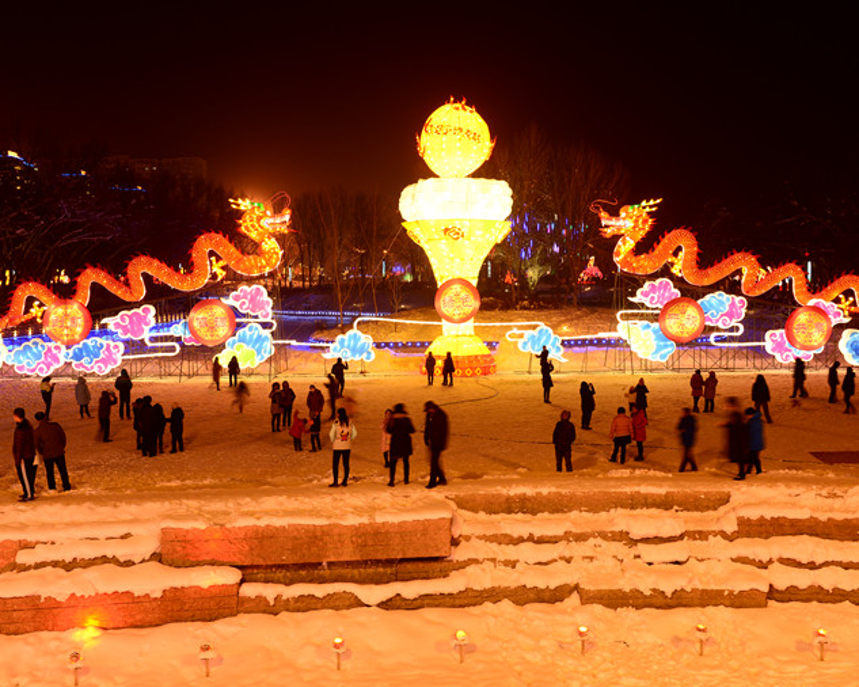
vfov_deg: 40.1
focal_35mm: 37
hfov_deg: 49.1
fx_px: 940
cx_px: 430
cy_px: 350
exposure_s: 1/4
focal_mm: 32
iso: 400
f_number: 8
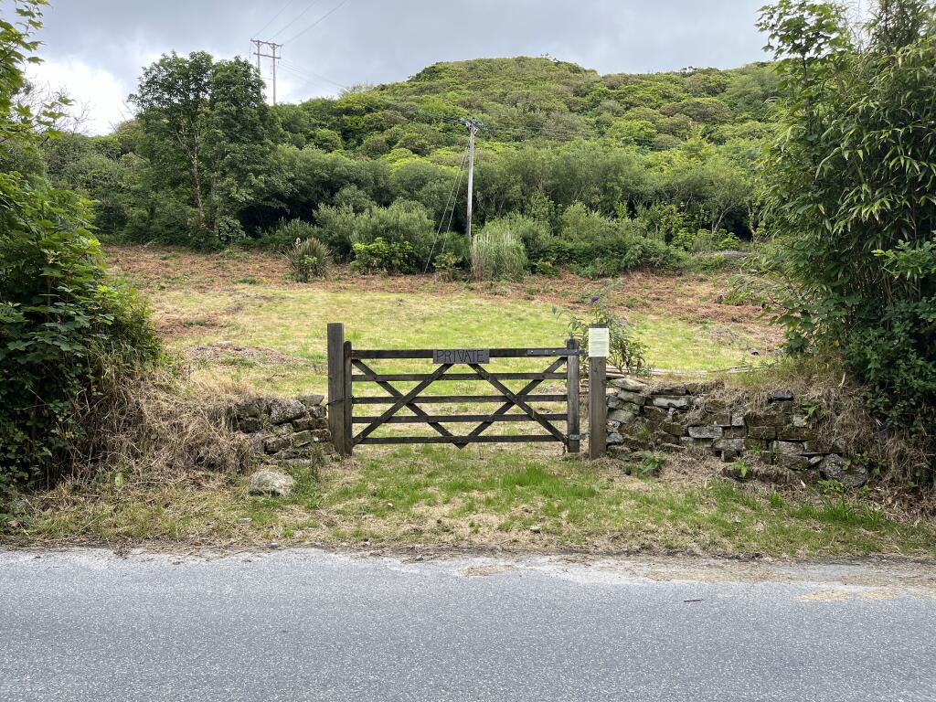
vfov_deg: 53.1
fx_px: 703
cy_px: 351
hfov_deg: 67.3
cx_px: 468
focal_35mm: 26
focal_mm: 5.1
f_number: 1.6
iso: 50
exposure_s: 1/373
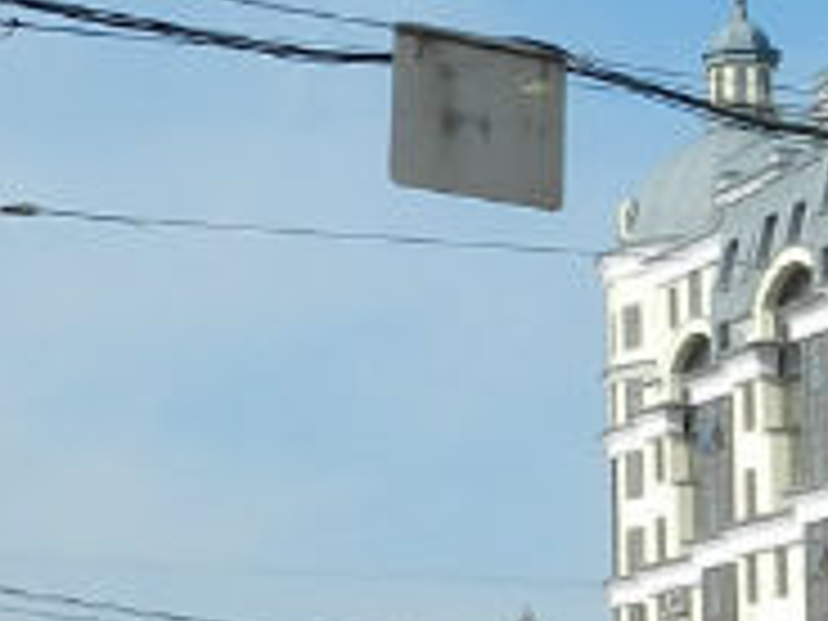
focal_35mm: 160
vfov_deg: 9.3
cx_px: 135
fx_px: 3827
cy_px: 216
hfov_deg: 12.3
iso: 160
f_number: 4.5
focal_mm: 4
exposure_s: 1/800
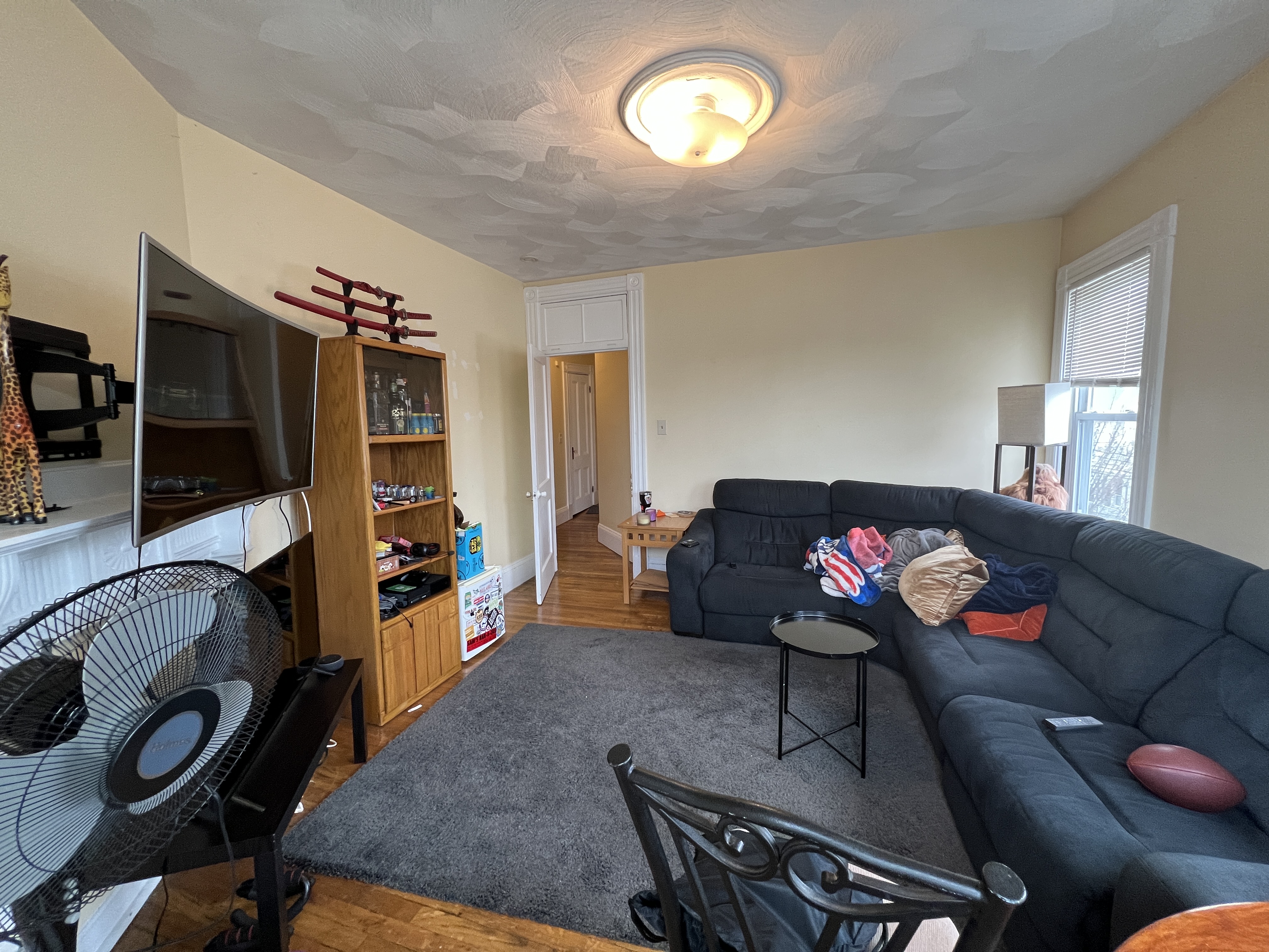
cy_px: 476
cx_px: 634
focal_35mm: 13
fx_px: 477
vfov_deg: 89.9
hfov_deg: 106.2
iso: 200
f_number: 1.8
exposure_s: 1/120
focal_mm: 1.57
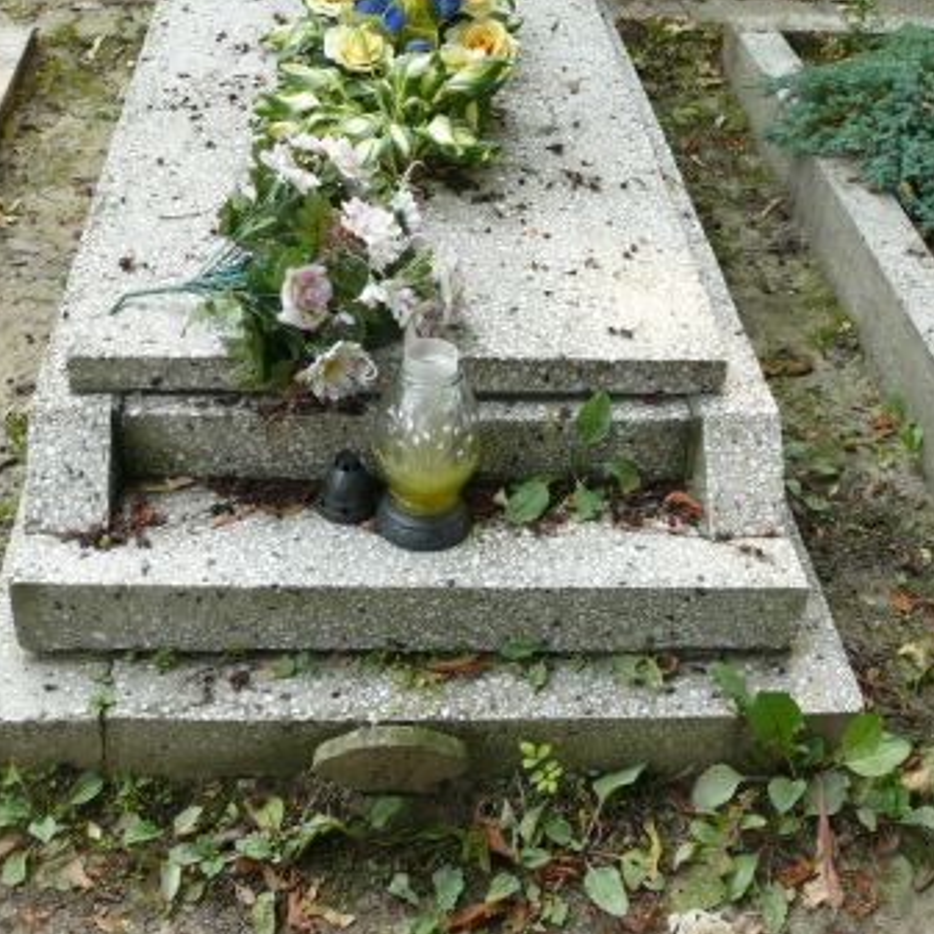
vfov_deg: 37.9
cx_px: 446
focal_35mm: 44
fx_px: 1343
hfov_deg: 38.3
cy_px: 316
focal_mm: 7.4
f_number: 4
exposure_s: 1/100
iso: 100
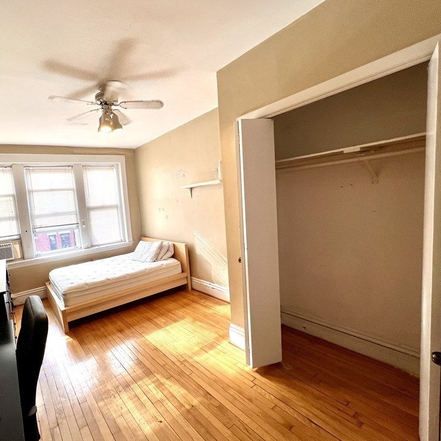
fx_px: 231
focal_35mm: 16
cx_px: 154
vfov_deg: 87.4
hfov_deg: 85.0
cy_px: 227
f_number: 1.8
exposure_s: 1/120
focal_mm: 1.57
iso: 40
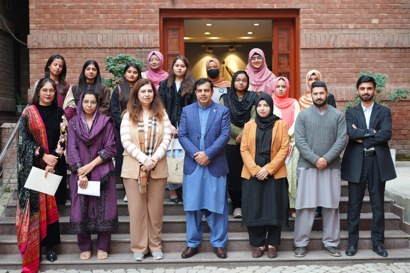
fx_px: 569
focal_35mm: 50
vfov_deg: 27.0
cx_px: 205
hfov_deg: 39.6
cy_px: 136
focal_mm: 50
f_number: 2.8
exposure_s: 1/160
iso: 400
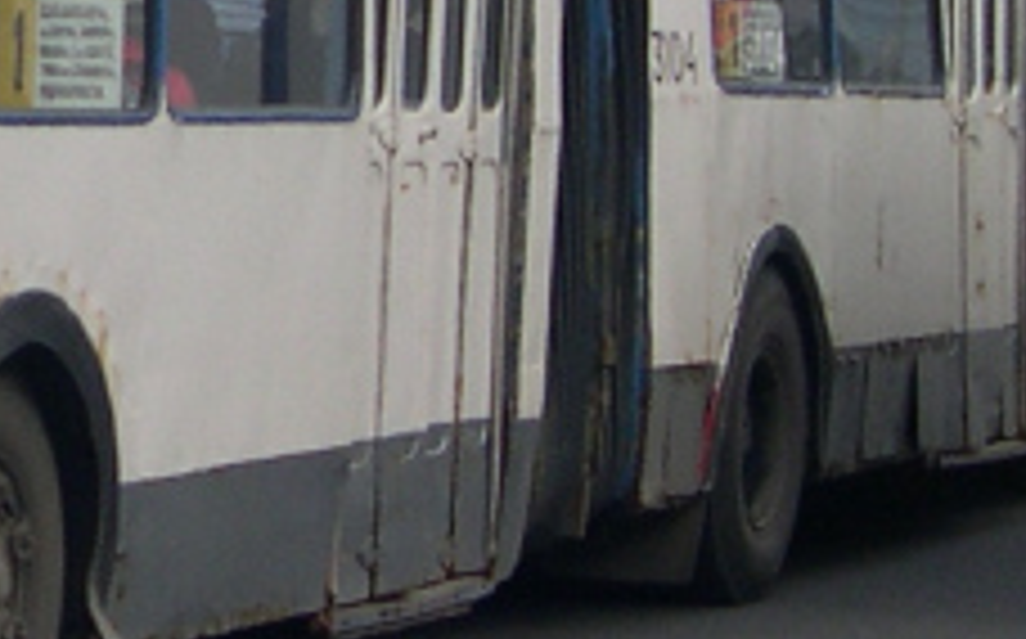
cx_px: -333
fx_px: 5922
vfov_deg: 6.2
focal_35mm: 212
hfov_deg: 9.7
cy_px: 4
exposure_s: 1/112
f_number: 7.6
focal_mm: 8
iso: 100
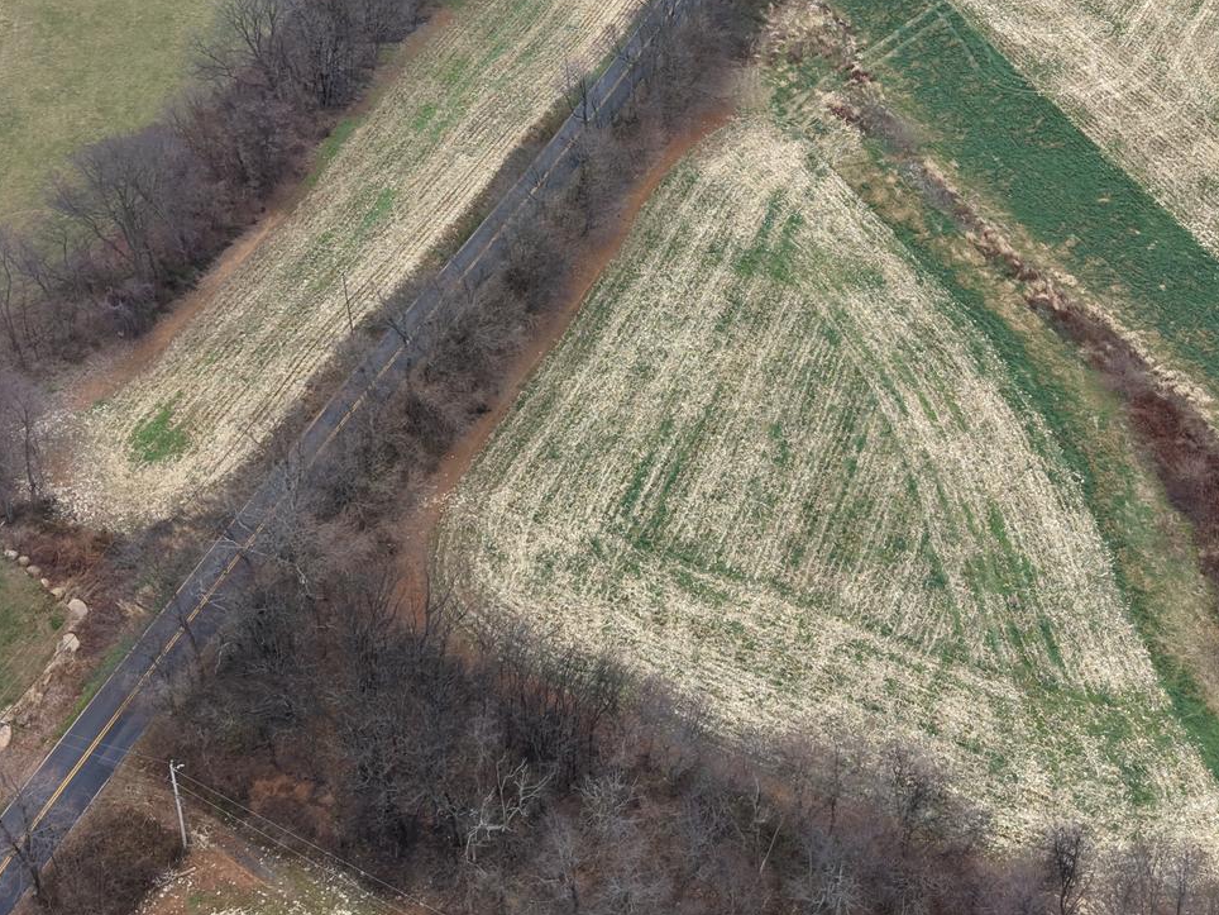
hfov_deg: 37.3
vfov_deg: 27.8
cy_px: 148
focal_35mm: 51
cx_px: 741
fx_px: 1796
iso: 100
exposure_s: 1/200
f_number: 1.8
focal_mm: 8.67
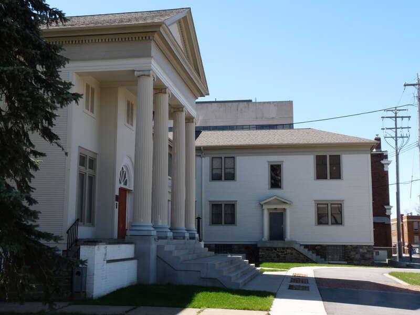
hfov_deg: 38.9
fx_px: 595
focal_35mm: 49
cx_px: 210
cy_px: 158
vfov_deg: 29.7
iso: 100
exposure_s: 1/200
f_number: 5.6
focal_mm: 8.7
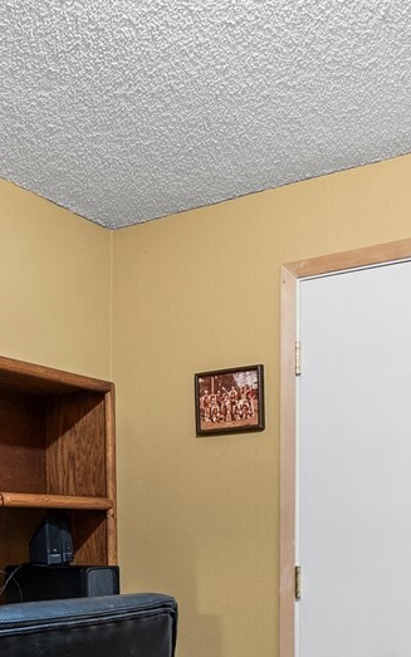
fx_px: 770
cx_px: 234
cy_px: 546
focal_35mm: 43
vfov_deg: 43.5
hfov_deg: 29.8
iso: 500
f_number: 7.1
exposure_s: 1/60
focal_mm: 13
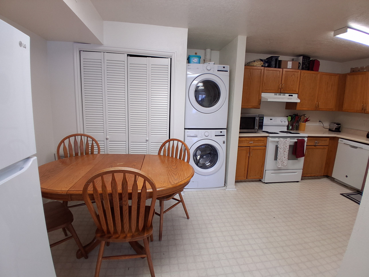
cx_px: 184
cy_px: 138
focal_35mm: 17
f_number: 2.2
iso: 125
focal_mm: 1.4
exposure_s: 1/60
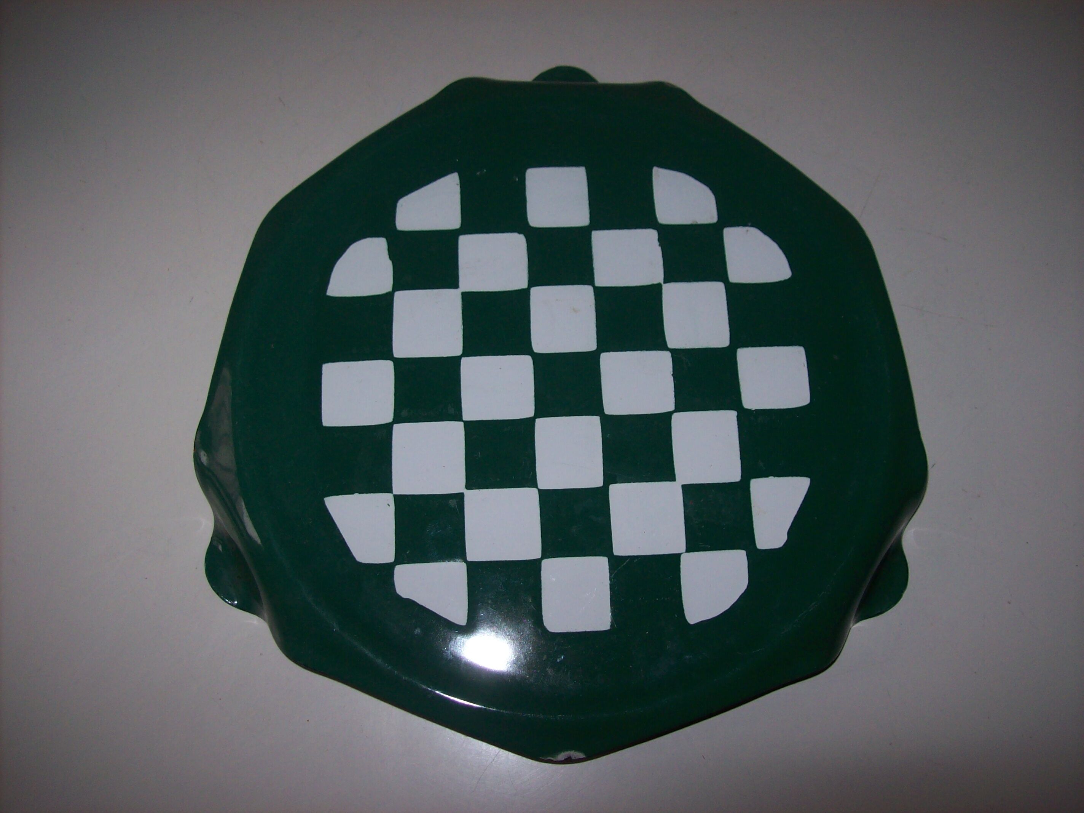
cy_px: 406
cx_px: 542
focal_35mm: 36
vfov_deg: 39.6
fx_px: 1127
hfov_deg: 51.4
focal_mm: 6
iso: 80
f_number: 2.7
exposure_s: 1/64
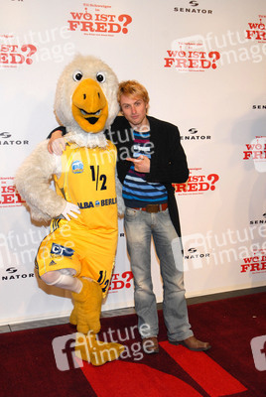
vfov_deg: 53.1
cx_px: 133
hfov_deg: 37.0
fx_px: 398
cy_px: 198
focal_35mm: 36
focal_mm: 24
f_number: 5.6
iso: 400
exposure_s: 1/250
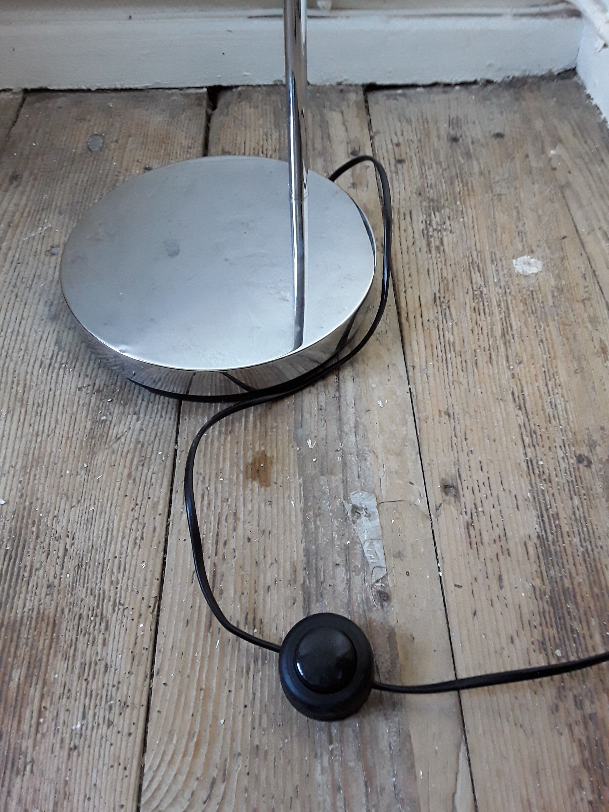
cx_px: 304
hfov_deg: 51.4
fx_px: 633
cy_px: 406
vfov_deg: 65.3
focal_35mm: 27
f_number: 1.9
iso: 160
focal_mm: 2.91
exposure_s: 1/33
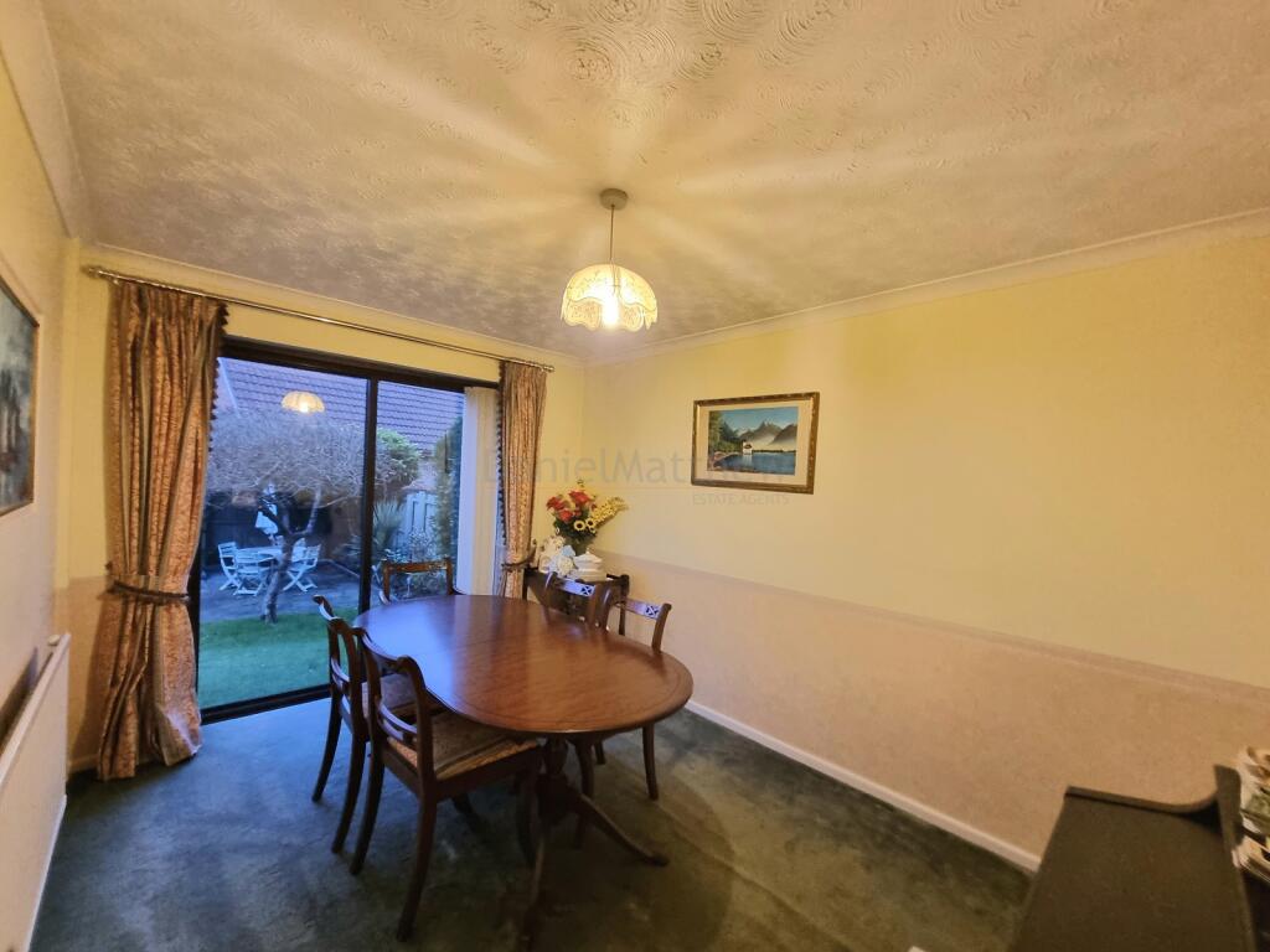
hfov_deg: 106.2
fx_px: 477
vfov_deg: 89.9
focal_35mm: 13
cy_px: 476
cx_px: 635
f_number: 2.2
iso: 320
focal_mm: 2.2
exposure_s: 1/33
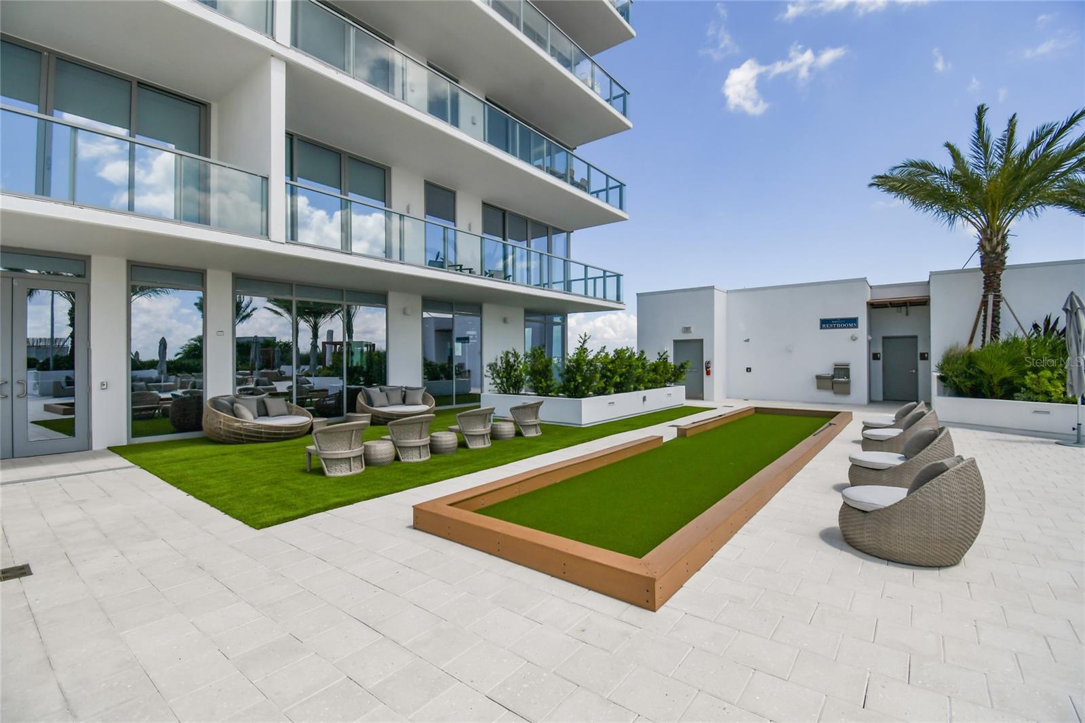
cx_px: 542
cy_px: 362
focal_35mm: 15
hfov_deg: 100.4
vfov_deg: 77.3
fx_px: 452
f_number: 7.1
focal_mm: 10
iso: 100
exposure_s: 1/1600
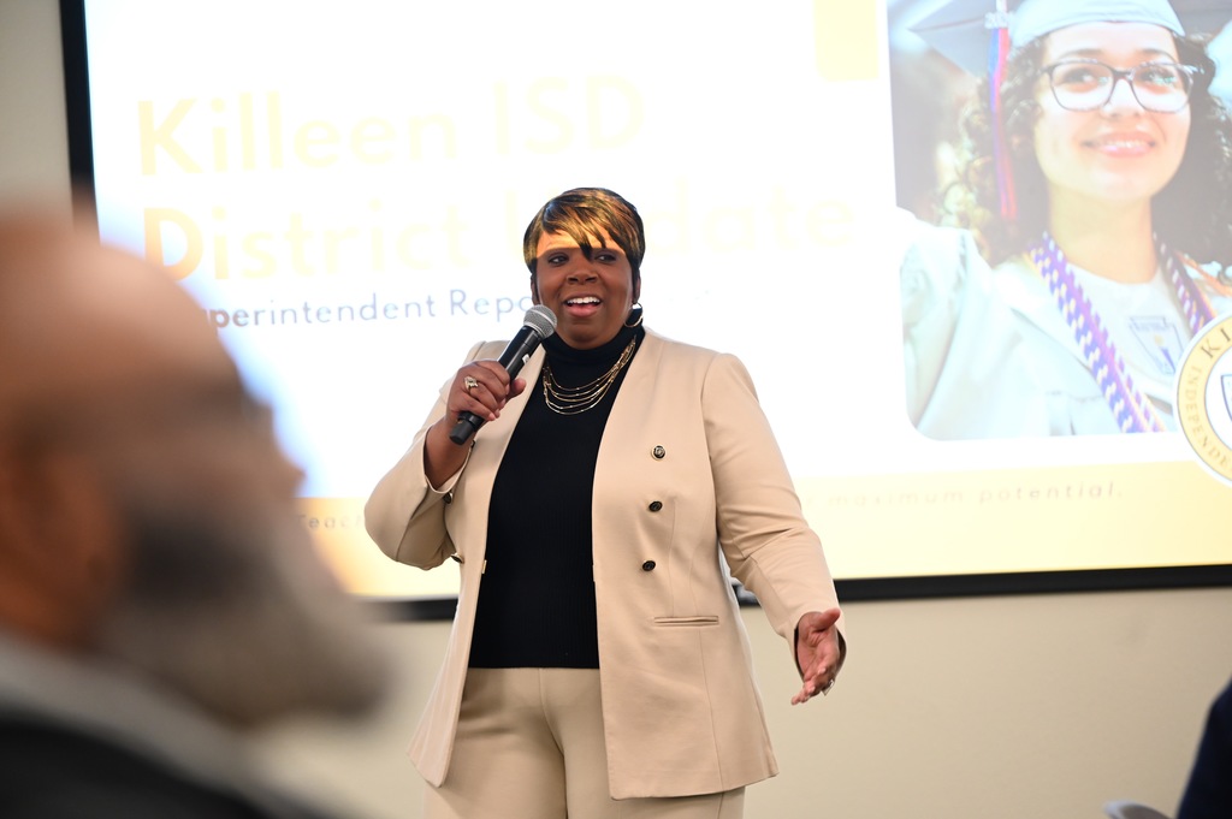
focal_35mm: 130
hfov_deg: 15.8
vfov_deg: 10.5
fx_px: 4445
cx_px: 616
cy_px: 410
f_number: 2.8
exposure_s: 1/160
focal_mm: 130
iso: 2000
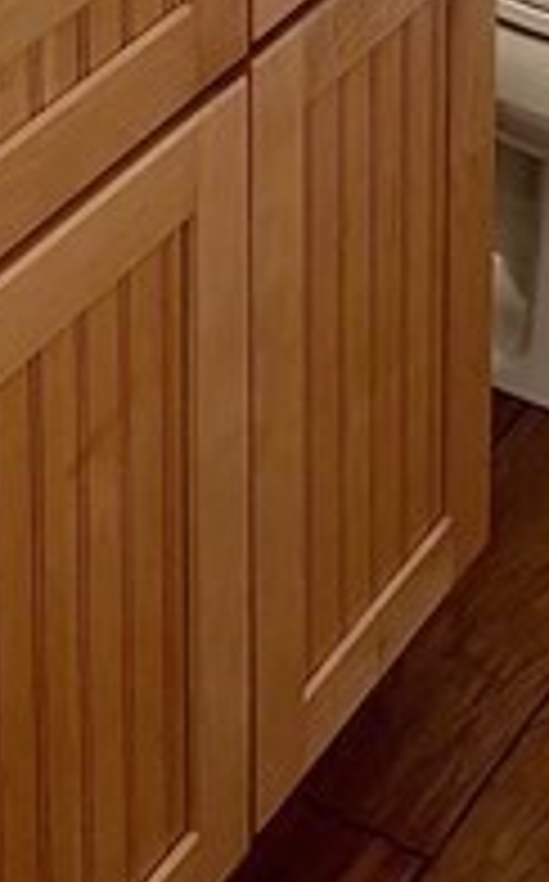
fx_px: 2593
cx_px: 333
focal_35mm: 108
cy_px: -752
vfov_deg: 16.0
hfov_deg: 12.1
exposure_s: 1/60
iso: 160
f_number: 1.6
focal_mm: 4.2
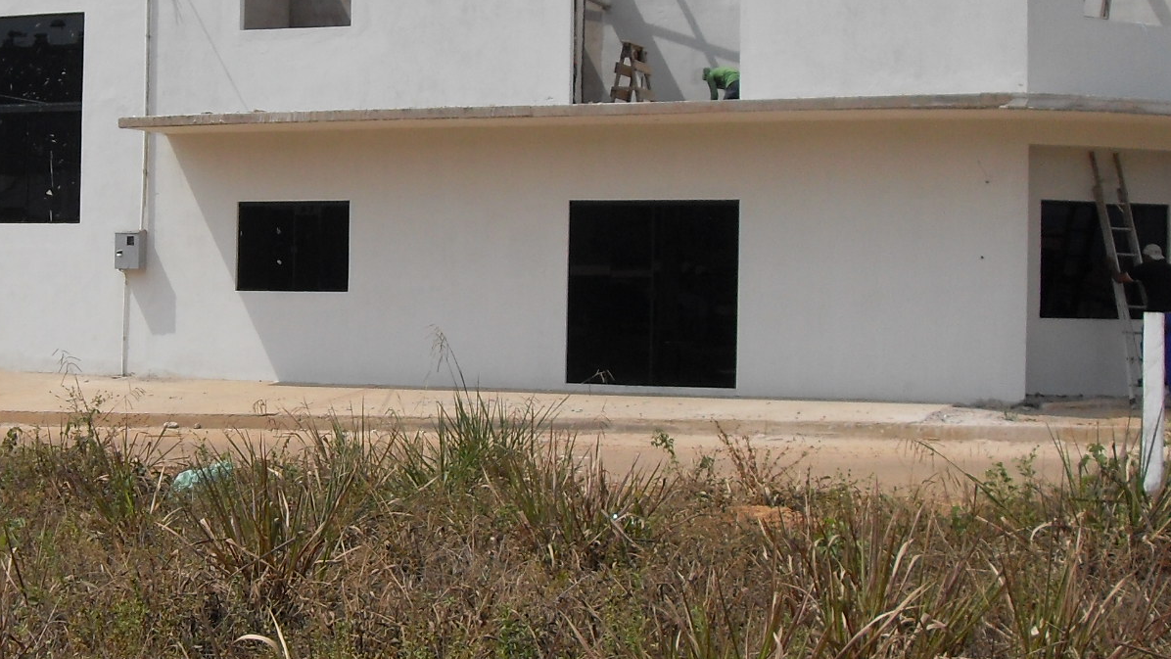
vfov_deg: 17.5
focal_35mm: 69
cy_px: 255
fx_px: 2143
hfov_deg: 30.2
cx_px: 350
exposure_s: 1/180
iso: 80
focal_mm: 6.3
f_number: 8.9
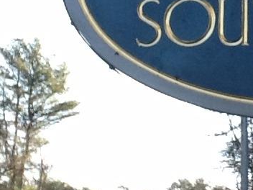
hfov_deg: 15.8
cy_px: 38
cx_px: 298
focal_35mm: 120
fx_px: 877
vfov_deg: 12.3
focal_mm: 2.03
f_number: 2.4
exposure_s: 1/252
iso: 40
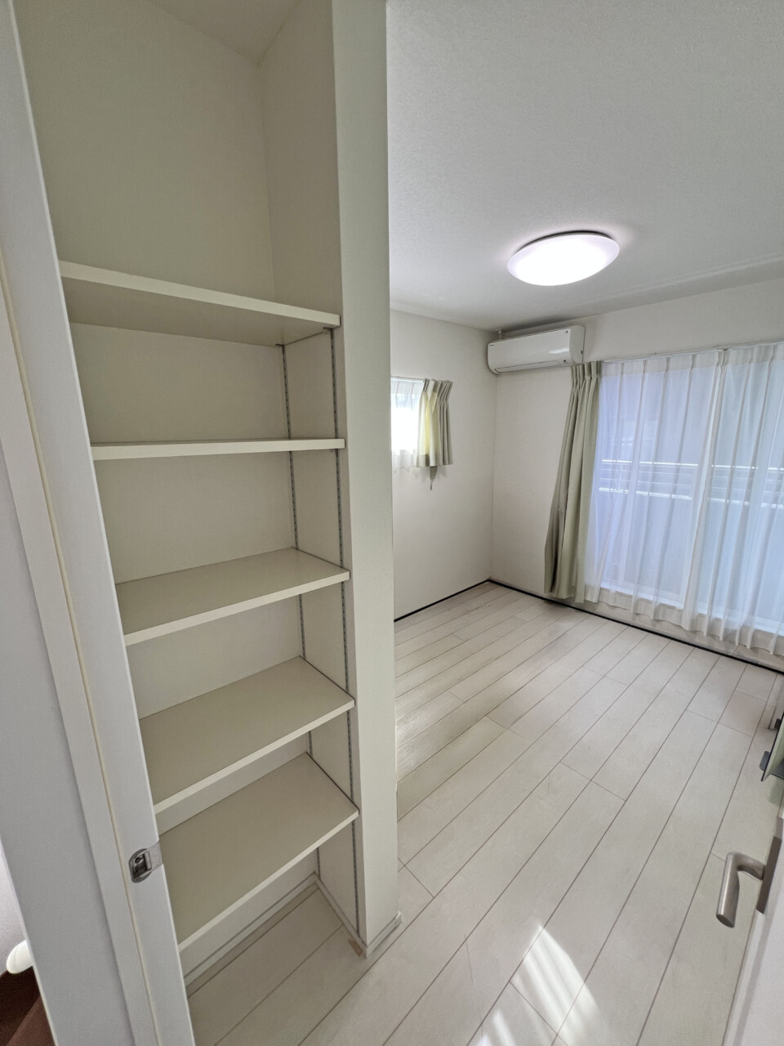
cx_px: 392
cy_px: 523
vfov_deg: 106.2
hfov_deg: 89.9
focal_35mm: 13
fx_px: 393
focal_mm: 1.57
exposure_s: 1/99
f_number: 1.8
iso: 64
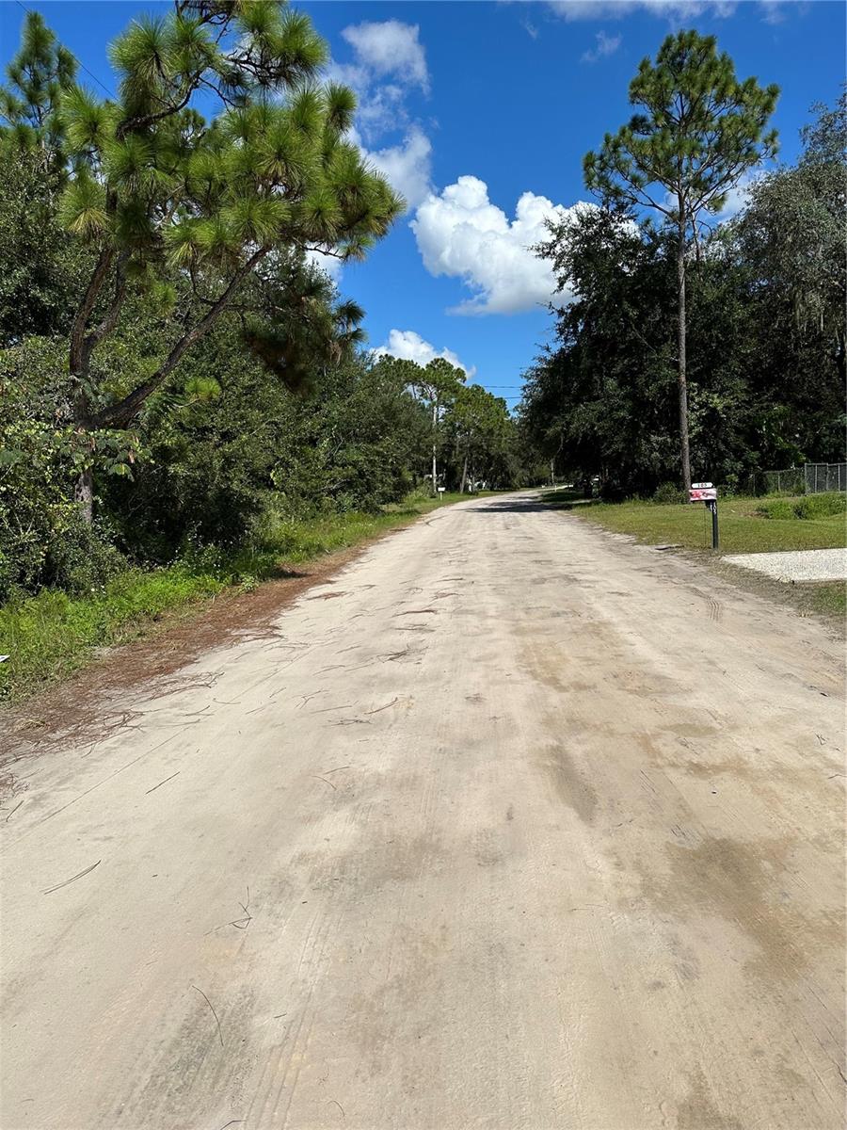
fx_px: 783
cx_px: 424
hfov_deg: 56.8
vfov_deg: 71.6
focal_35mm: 24
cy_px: 565
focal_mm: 6.86
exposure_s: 1/9709
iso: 80
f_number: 1.78
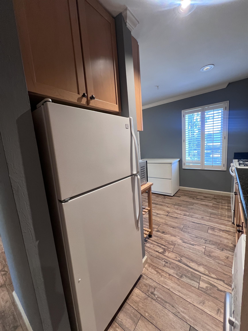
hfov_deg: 89.9
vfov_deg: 106.2
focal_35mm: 13
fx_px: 124
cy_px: 166
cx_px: 124
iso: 160
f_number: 1.8
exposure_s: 1/60
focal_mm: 1.57
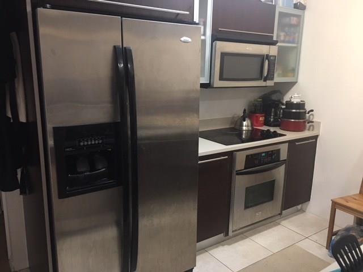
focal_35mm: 29
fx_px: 304
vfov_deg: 48.2
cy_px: 136
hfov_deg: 61.7
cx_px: 182
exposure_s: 1/8
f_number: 2.2
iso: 80
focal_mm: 4.15
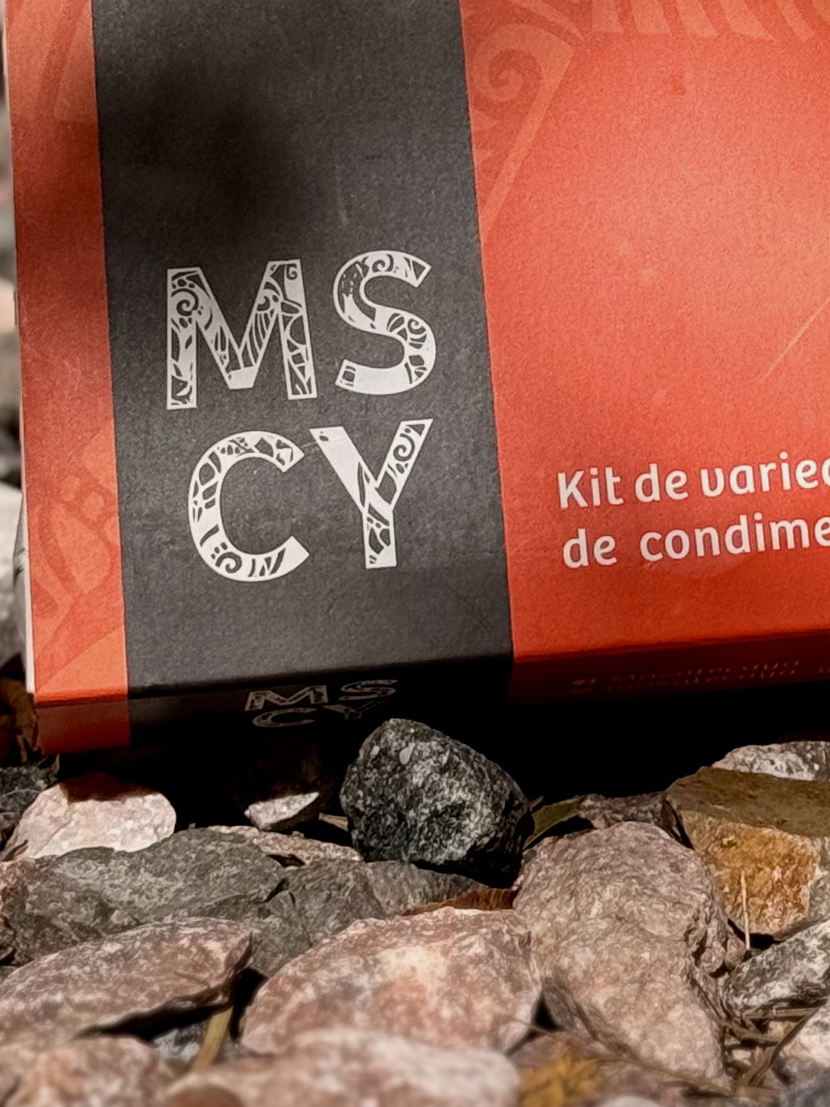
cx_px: 875
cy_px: -145
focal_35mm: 142
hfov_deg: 10.3
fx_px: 4540
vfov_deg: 13.6
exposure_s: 1/3891
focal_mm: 6.76
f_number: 1.78
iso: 64
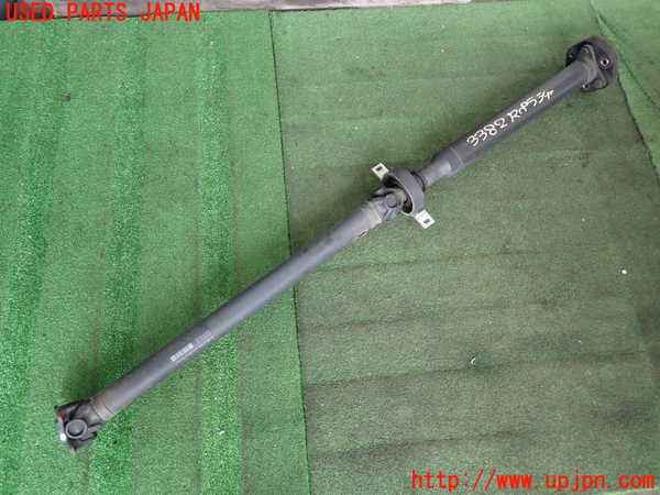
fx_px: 477
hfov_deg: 69.4
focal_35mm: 25
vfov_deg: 54.9
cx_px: 330
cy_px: 248
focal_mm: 4.5
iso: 125
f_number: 2
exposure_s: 1/60
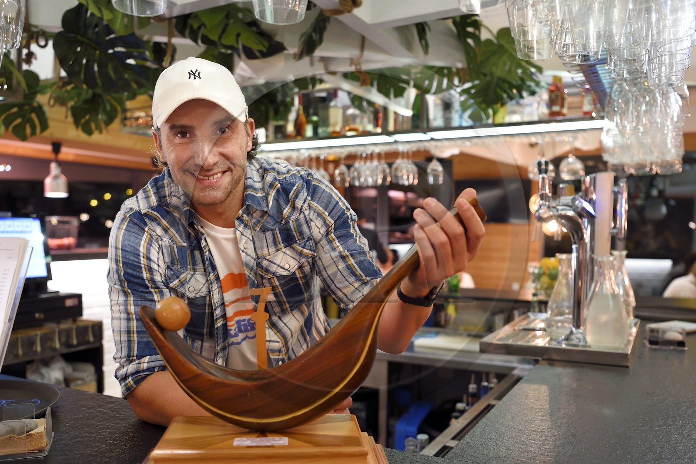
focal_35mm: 31
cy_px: 232
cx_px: 348
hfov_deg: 60.3
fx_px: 599
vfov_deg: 42.3
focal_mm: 31
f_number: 3.2
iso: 1600
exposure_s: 1/60
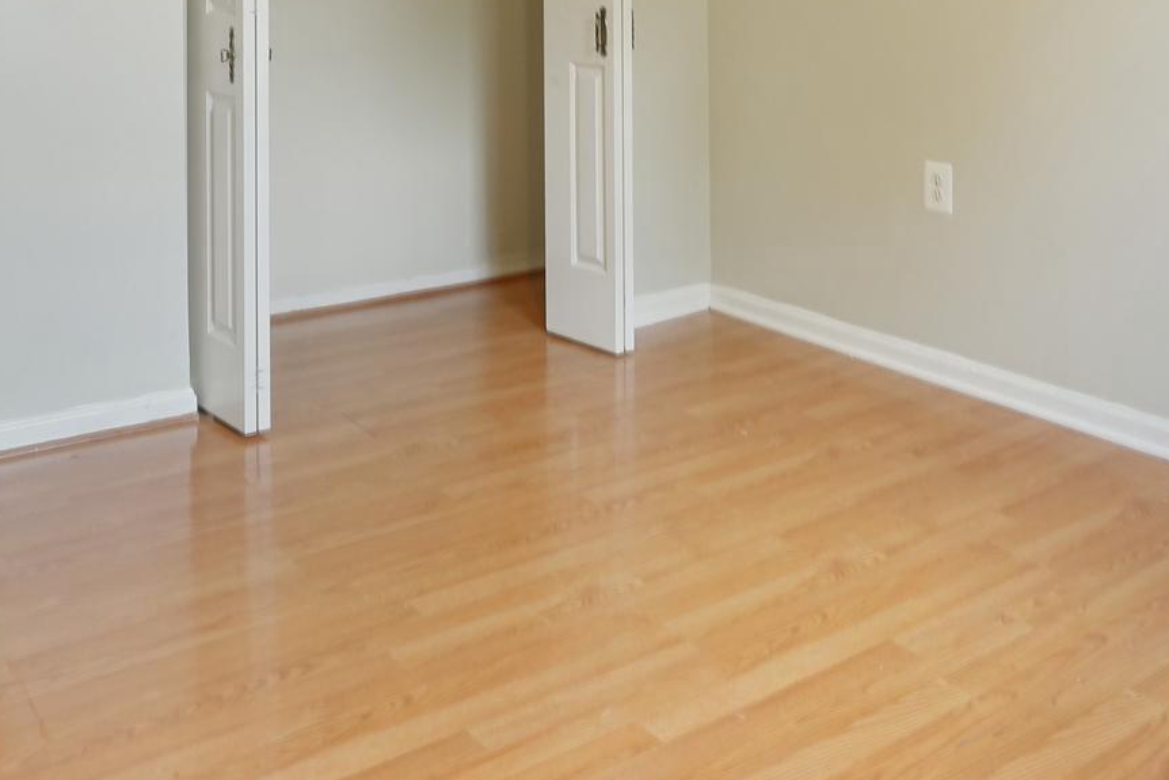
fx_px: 1234
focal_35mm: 38
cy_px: -130
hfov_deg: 50.7
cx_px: 613
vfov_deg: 30.4
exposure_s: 1/1.6
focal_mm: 16
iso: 500
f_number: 22
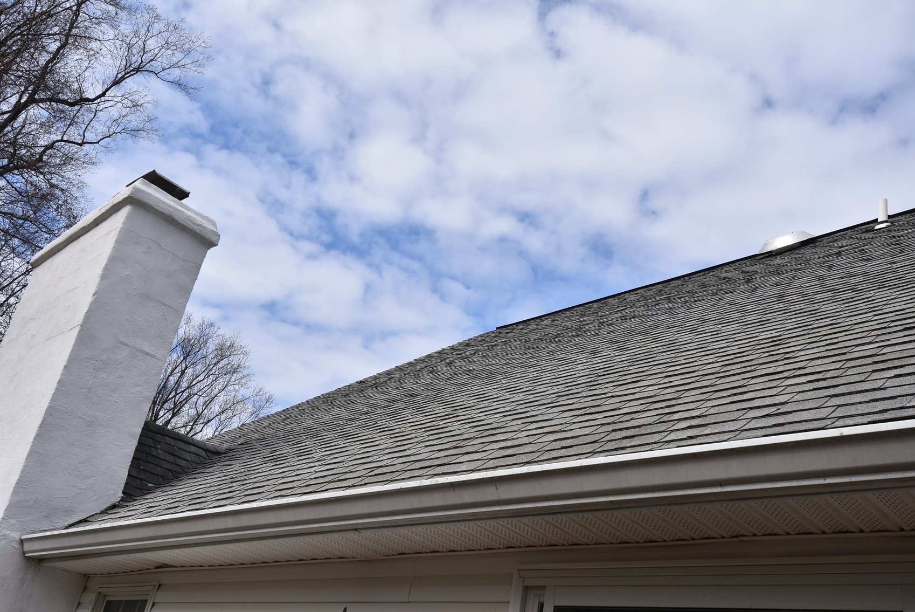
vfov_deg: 40.0
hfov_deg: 57.2
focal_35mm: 33
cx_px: 458
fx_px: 839
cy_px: 306
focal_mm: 22
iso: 160
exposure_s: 1/500
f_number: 8
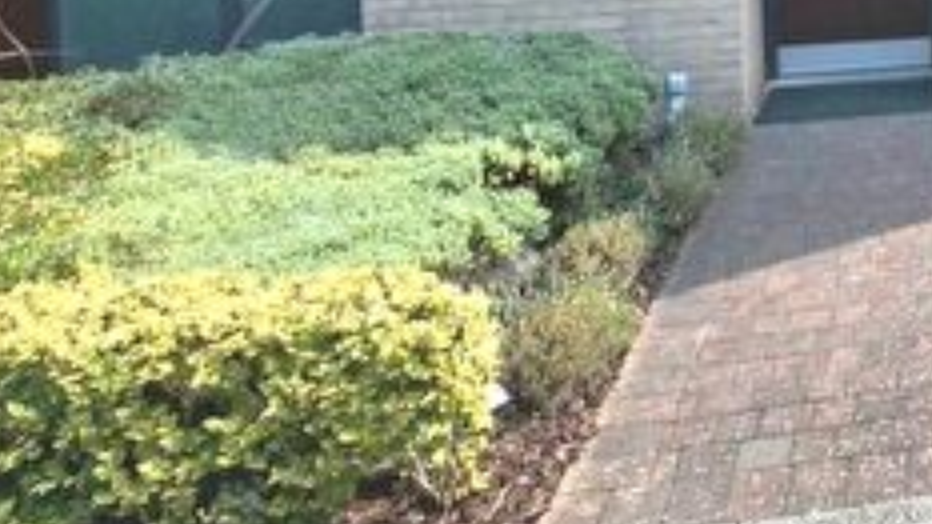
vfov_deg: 21.4
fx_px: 1161
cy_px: -258
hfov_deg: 32.2
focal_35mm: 47
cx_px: 1232
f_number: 8
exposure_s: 1/320
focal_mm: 10
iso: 100
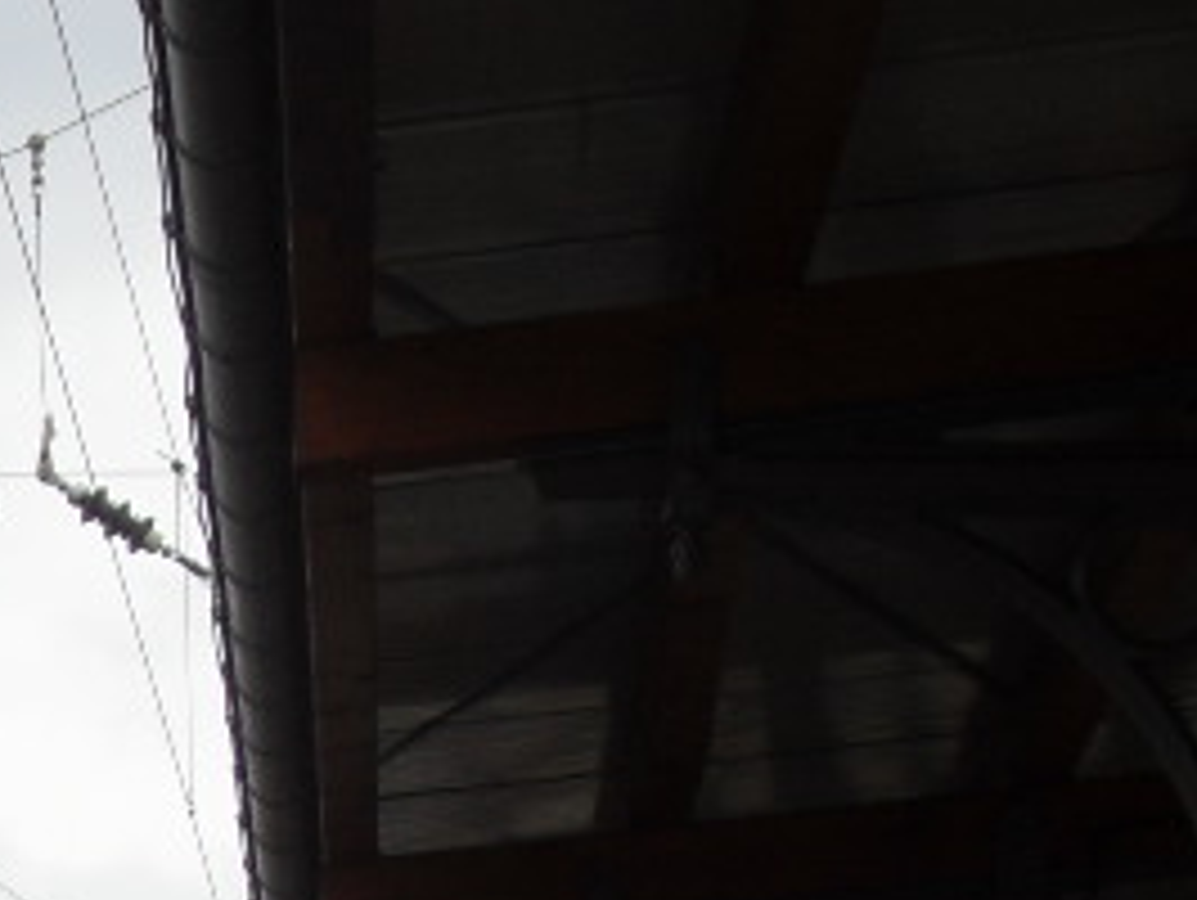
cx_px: -450
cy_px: 1611
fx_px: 7857
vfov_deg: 6.4
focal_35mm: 227
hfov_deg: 8.6
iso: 80
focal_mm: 10.1
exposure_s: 1/125
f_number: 3.7
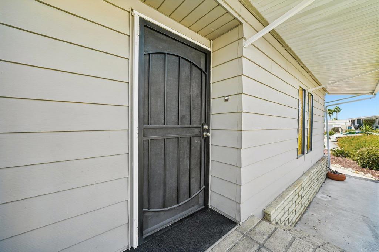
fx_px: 137
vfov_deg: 85.4
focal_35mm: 13
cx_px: 190
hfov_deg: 108.3
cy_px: 126
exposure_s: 1/30
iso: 200
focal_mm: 13
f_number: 8
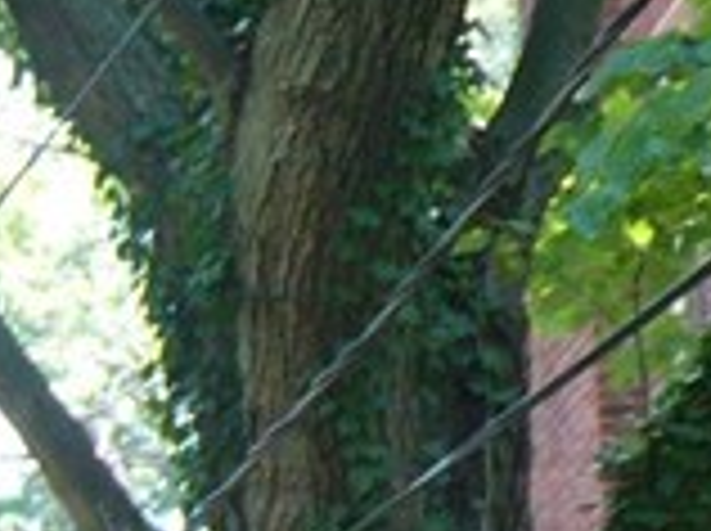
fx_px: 4922
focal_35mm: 240
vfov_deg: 5.7
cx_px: -1206
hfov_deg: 7.5
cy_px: 1634
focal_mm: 6.1
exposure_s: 1/80
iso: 100
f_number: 2.8
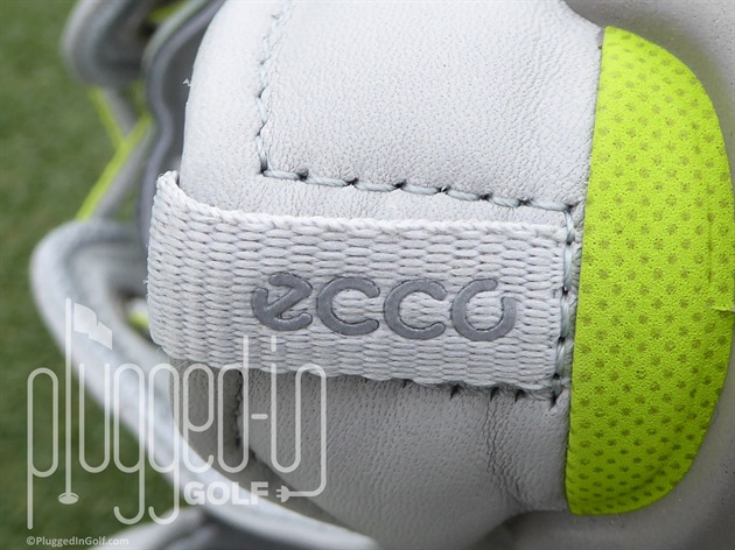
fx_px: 679
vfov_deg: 44.1
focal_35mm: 32
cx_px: 368
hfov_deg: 56.8
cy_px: 275
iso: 80
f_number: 3.5
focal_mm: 5.4
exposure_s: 1/320
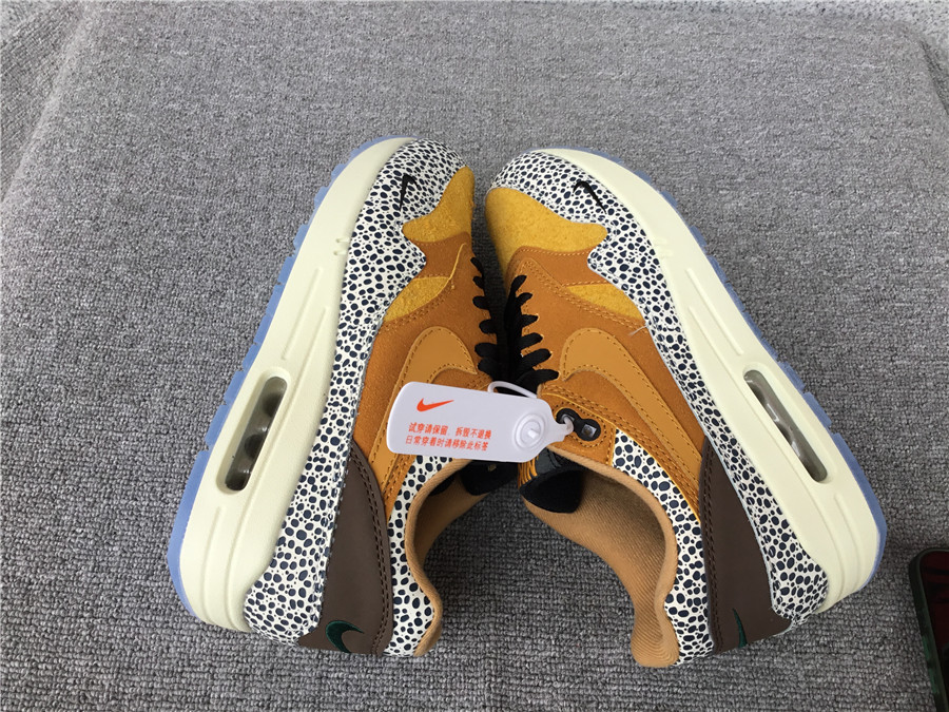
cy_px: 356
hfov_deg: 58.4
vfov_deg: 45.4
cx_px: 474
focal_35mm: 31
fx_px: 850
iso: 25
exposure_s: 1/100
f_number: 2.4
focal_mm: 3.3
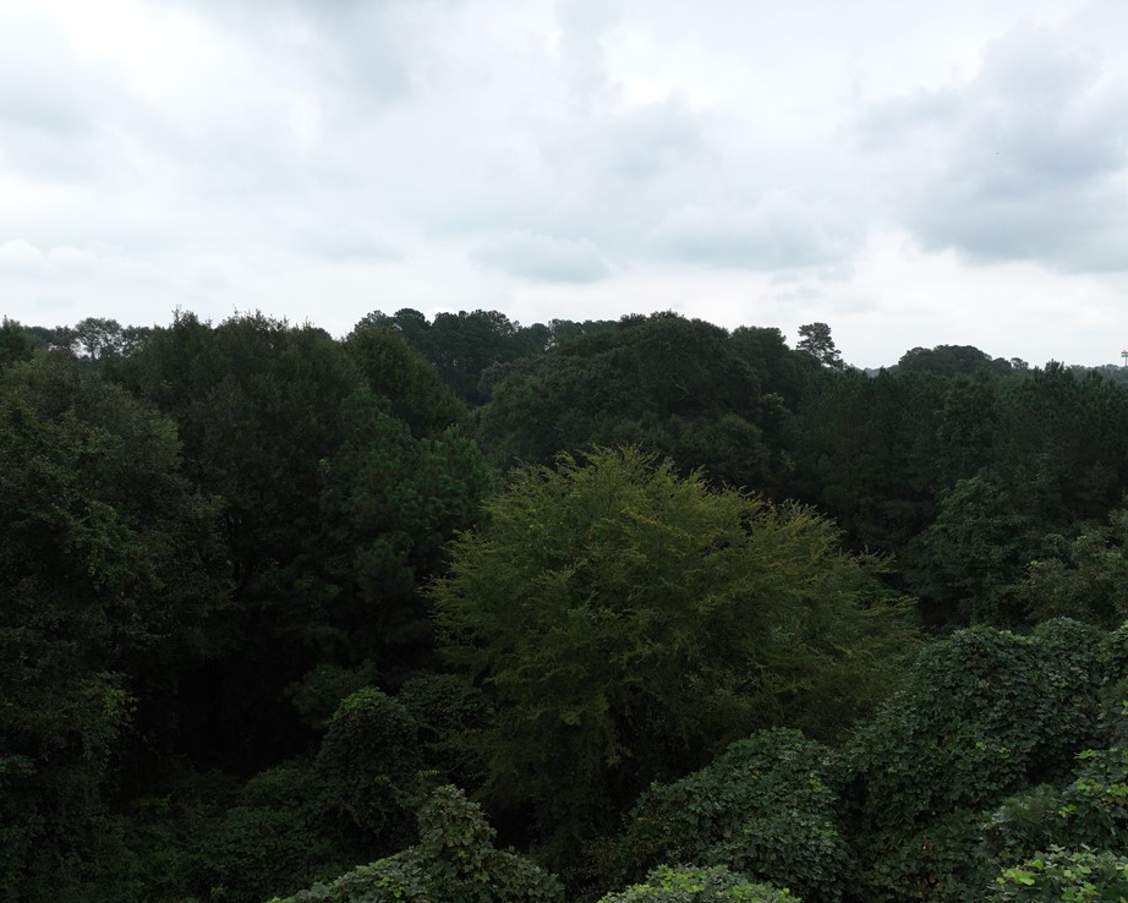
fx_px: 868
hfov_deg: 66.0
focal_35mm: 26
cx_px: 560
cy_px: 458
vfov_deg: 54.9
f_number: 2.8
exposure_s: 1/120
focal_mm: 12.29
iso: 110
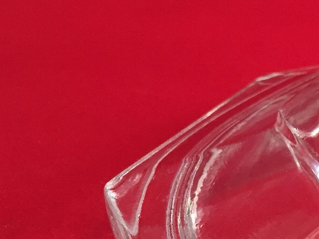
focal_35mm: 103
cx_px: 529
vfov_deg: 14.3
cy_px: 149
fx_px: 949
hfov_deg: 16.7
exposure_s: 1/33
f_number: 2.2
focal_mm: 4.15
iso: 80
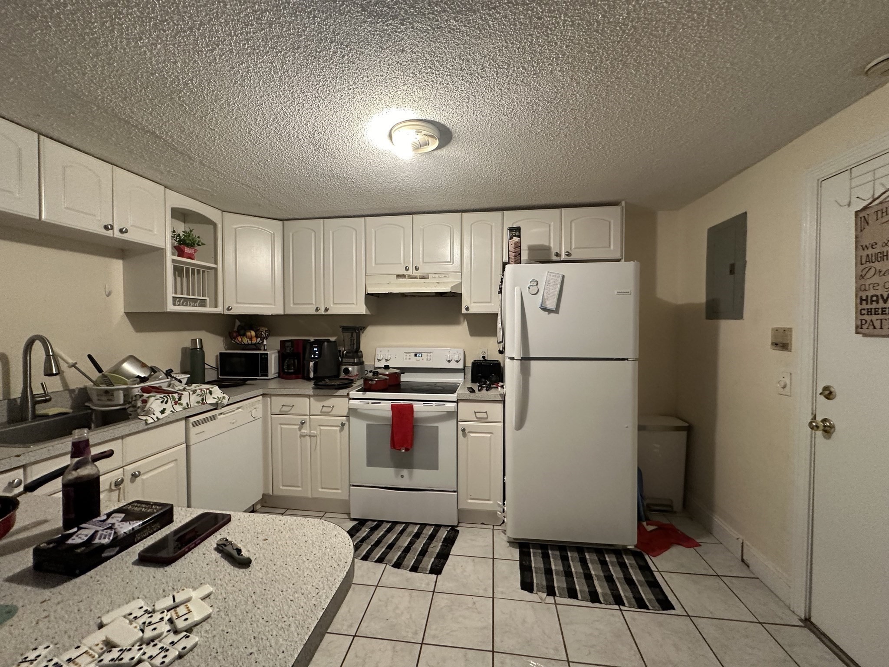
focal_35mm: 14
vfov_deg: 85.7
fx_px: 360
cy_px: 334
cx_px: 444
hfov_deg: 102.1
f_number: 2.2
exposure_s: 1/60
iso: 320
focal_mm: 2.22
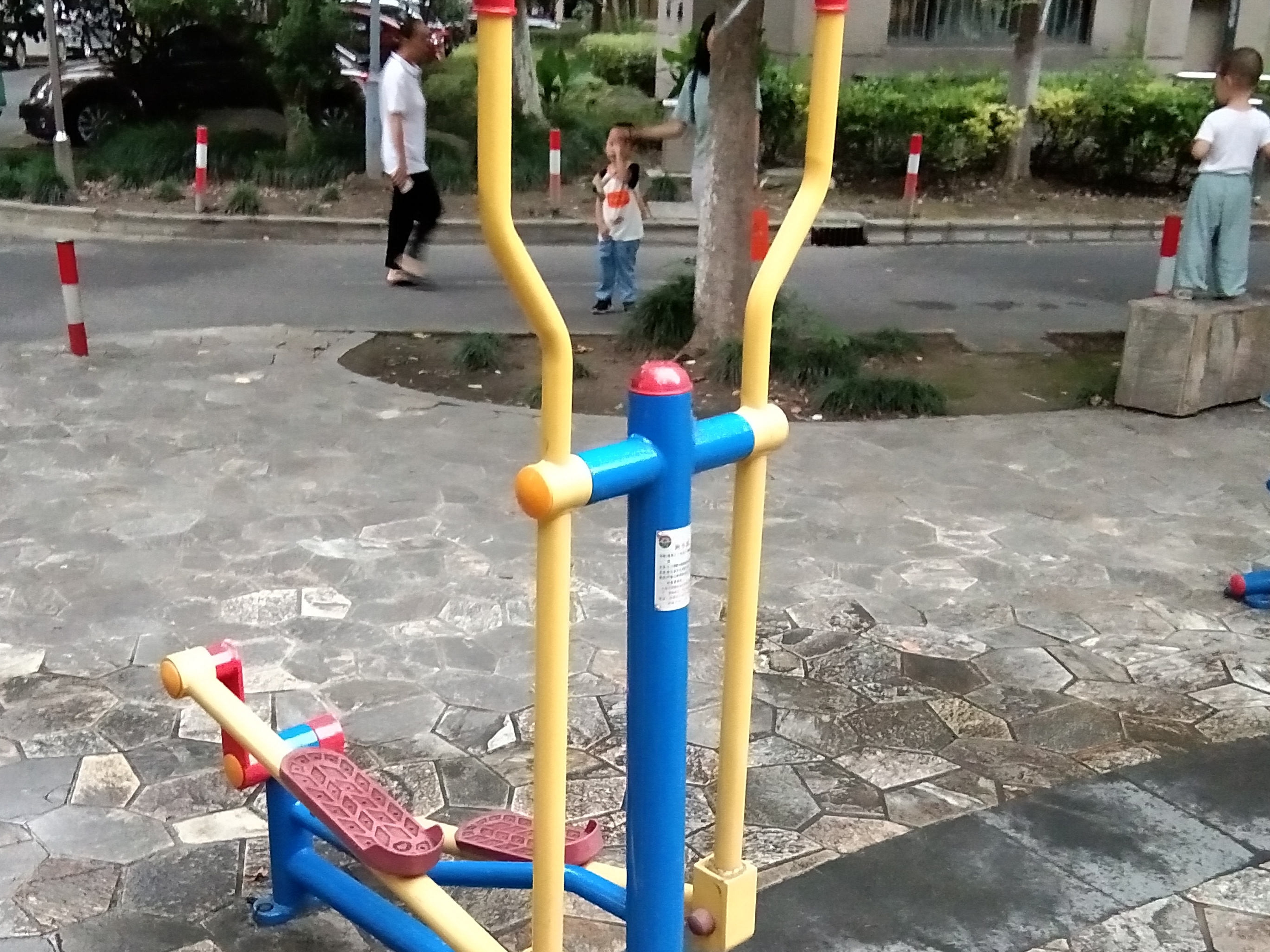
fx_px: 1724
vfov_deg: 30.7
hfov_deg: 40.4
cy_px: 624
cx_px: 560
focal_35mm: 47
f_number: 2.2
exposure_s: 1/25
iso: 800
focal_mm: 3.69
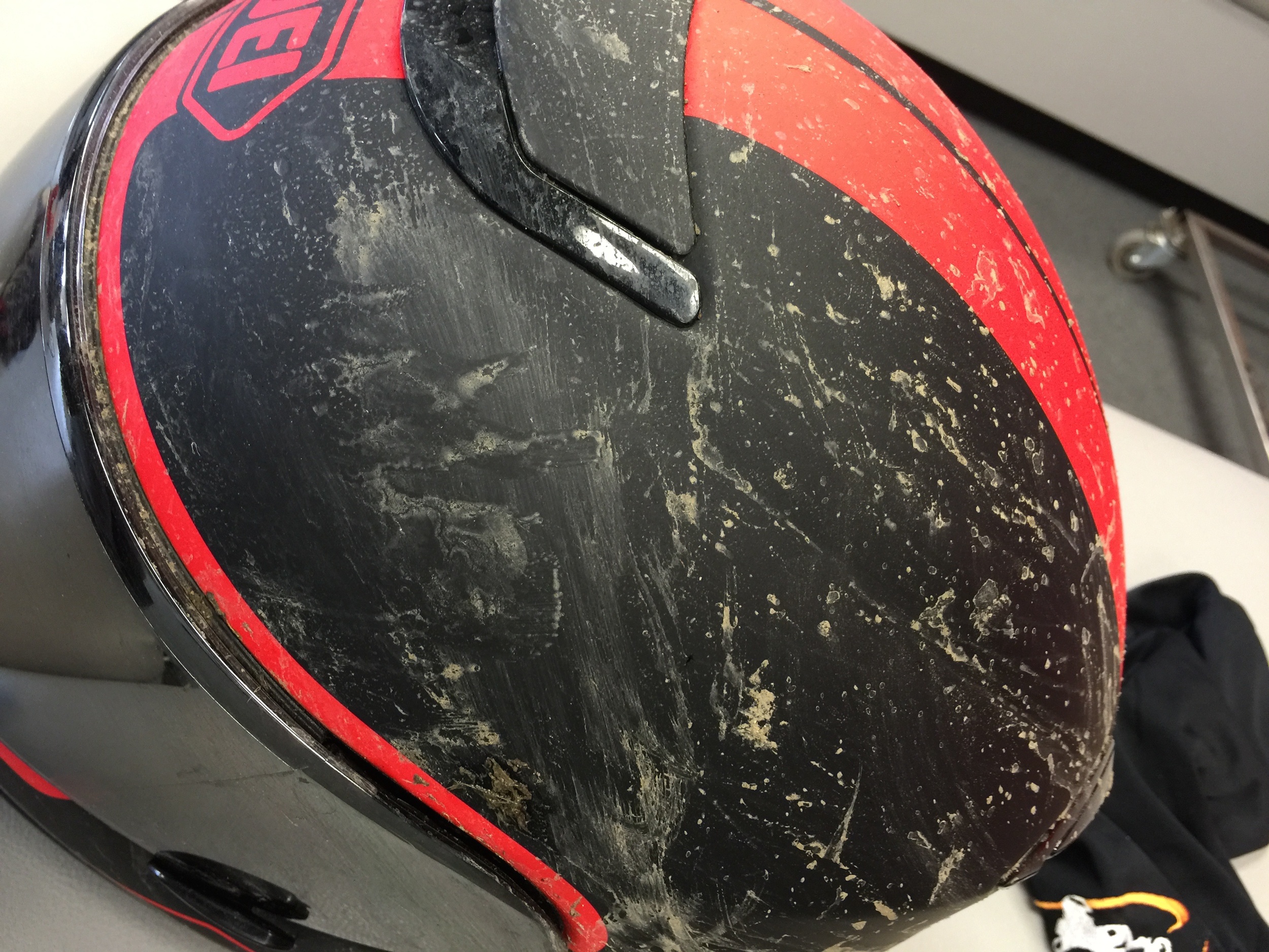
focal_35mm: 29
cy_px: 476
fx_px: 1063
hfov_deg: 61.7
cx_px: 634
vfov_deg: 48.2
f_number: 2.2
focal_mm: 4.15
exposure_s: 1/15
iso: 80
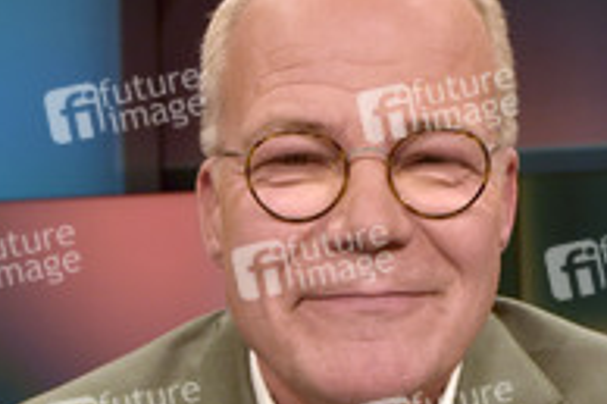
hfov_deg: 25.7
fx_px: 1331
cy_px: 341
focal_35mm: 79
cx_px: 355
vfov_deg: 17.1
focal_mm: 34
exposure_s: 1/160
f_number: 5.6
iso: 1250
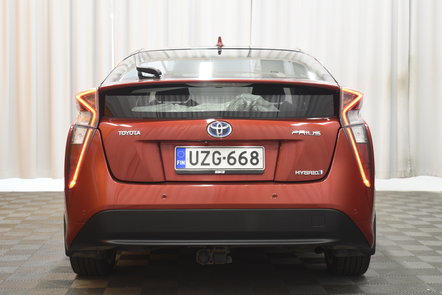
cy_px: 148
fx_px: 700
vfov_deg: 23.8
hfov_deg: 35.1
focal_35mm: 57
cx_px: 221
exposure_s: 1/3
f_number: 4.8
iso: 200
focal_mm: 38
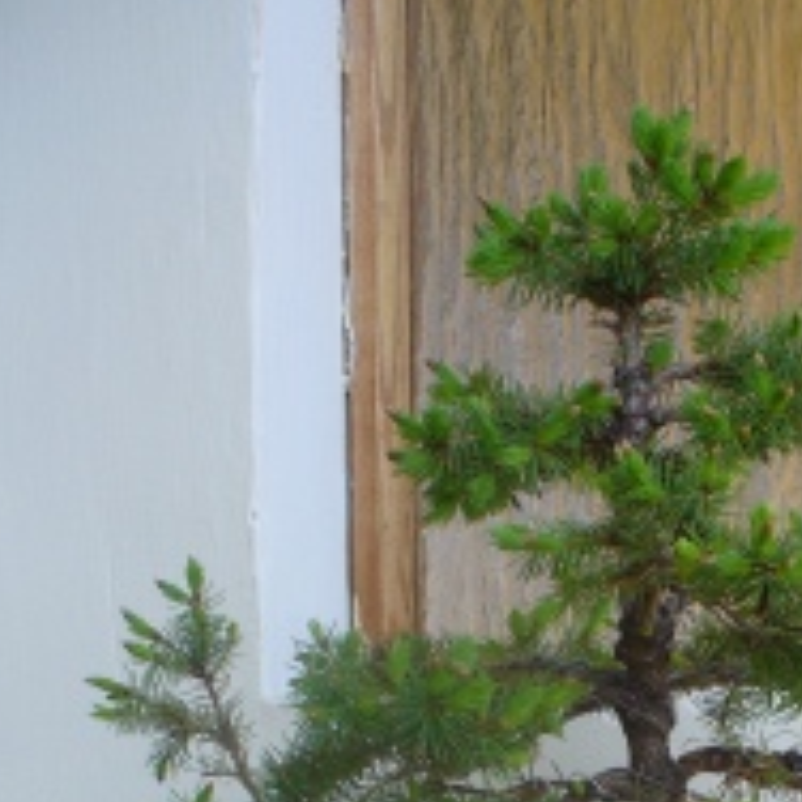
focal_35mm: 78
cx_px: 512
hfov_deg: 22.1
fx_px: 2045
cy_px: 883
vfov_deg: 21.1
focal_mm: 6.1
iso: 80
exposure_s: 1/400
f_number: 2.8
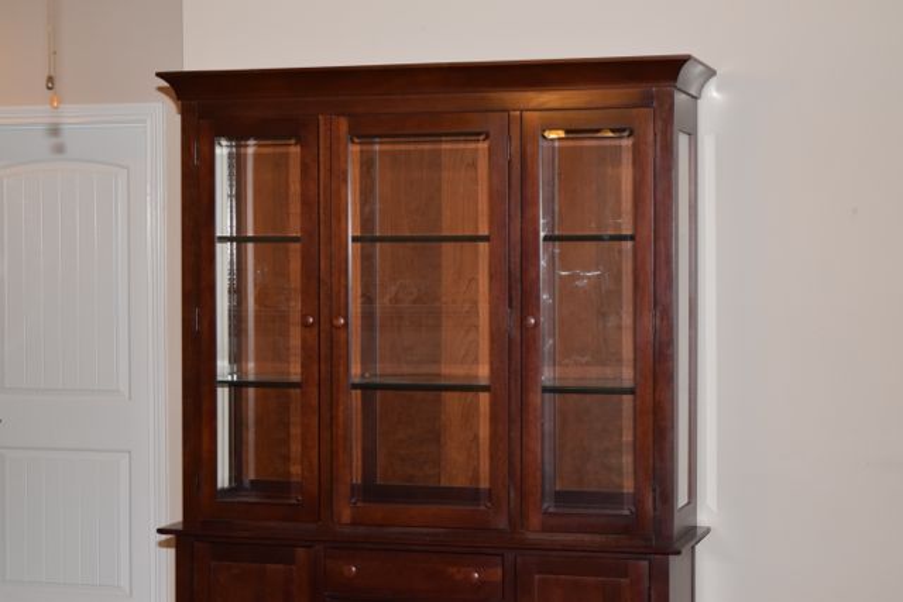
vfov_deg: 17.5
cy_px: 301
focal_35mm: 78
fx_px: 1957
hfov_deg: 26.0
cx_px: 452
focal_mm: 52
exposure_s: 1/125
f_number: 5.6
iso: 800
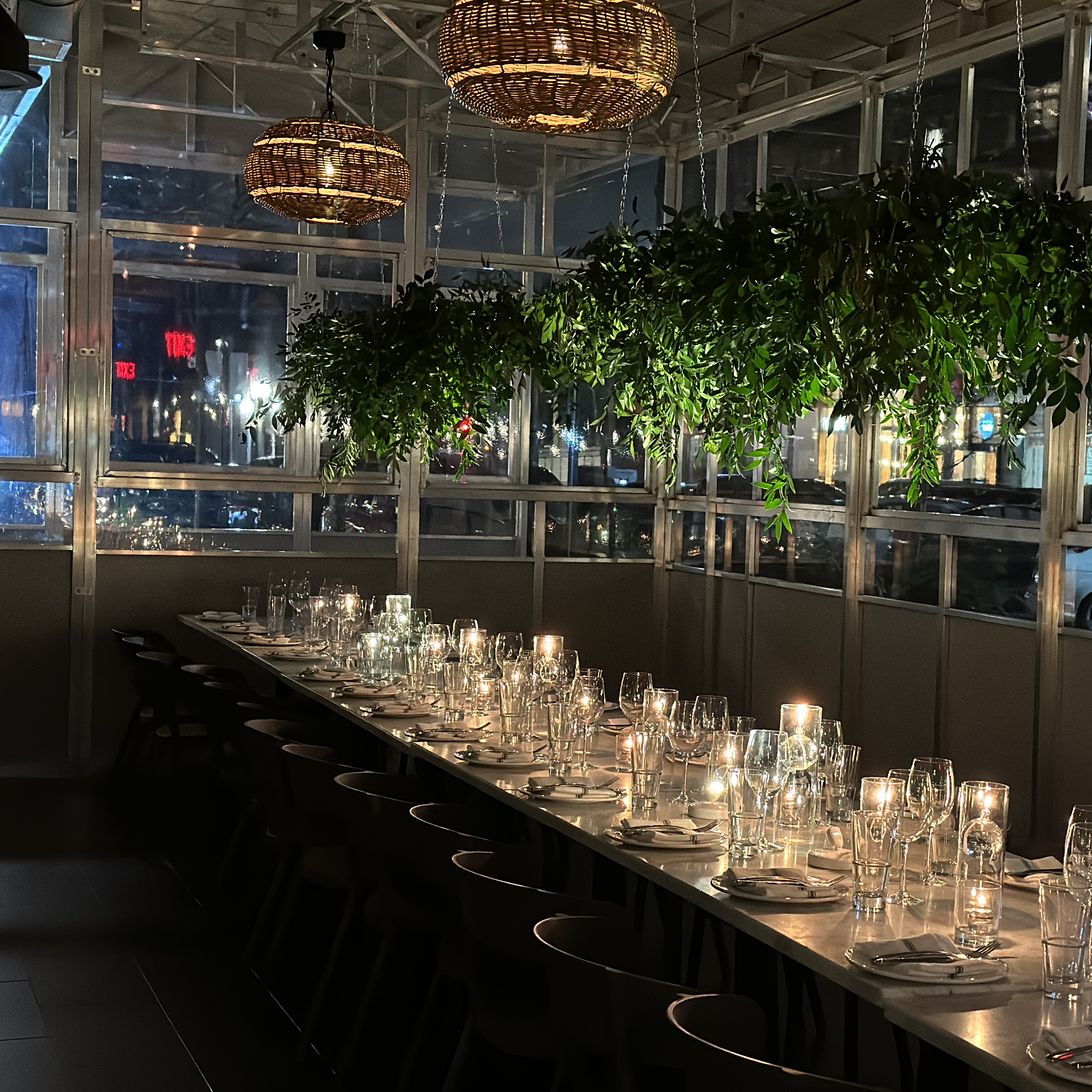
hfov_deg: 29.8
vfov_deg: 30.0
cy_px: 547
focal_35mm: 57
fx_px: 2034
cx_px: 722
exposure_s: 1/30
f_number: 1.78
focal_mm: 6.86
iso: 800
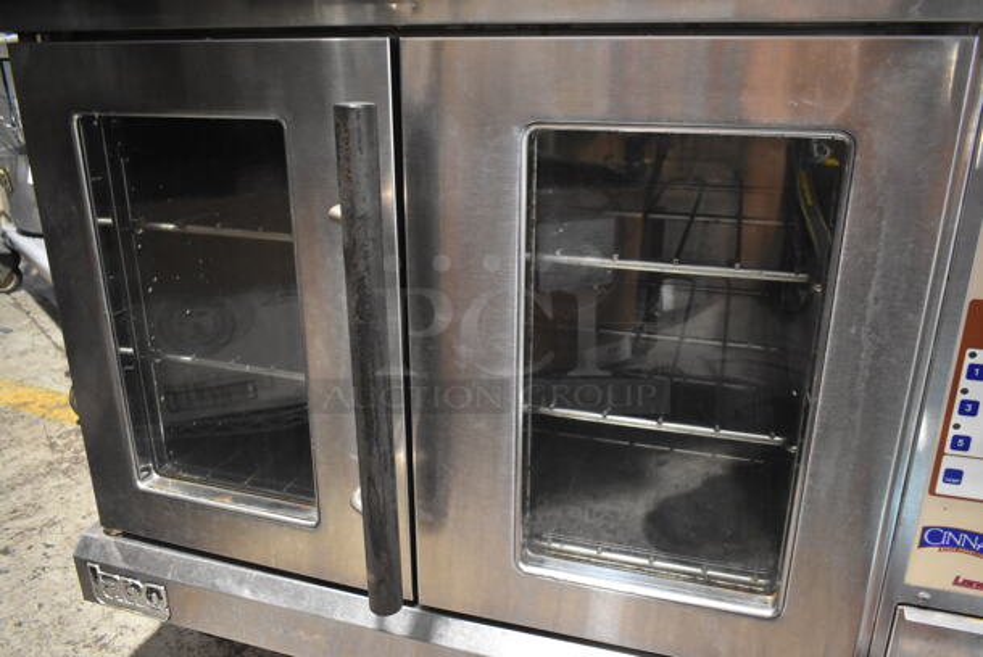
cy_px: 328
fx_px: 738
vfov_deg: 48.0
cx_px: 492
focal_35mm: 27
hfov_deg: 67.3
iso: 2800
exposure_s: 1/30
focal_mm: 18
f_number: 3.5
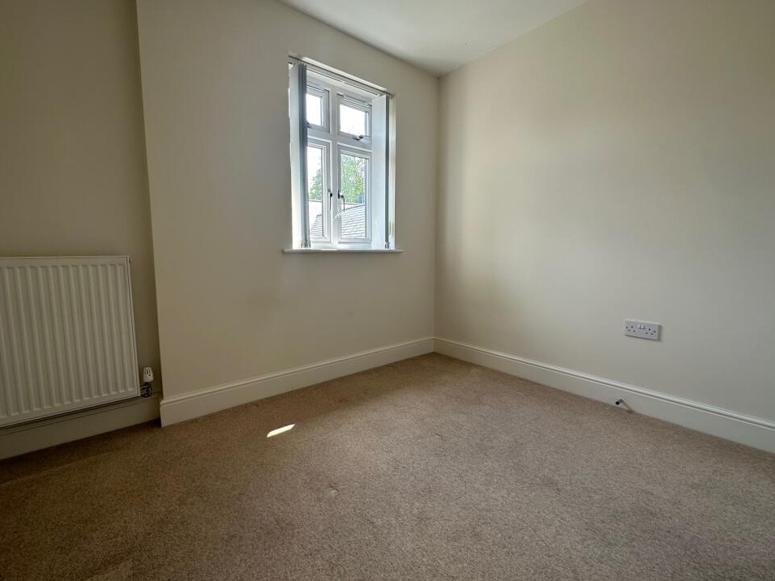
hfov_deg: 98.0
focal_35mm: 15
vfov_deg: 81.7
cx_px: 362
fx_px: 336
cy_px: 286
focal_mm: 2.22
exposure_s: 1/113
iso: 40
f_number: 2.2
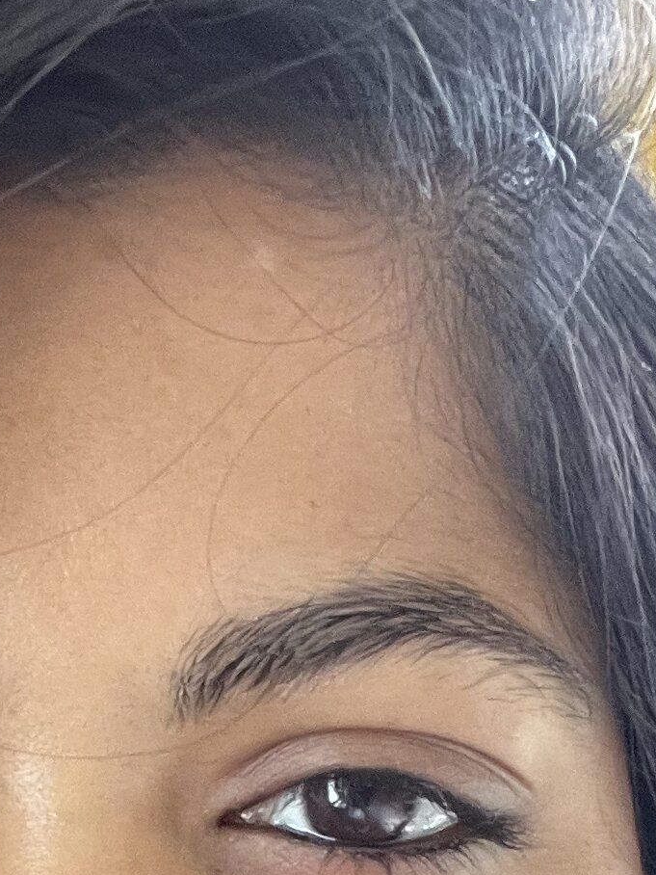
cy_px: 1201
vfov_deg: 17.8
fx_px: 2577
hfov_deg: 14.3
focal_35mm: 102
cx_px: 38
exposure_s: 1/60
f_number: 2.2
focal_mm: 2.71
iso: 200
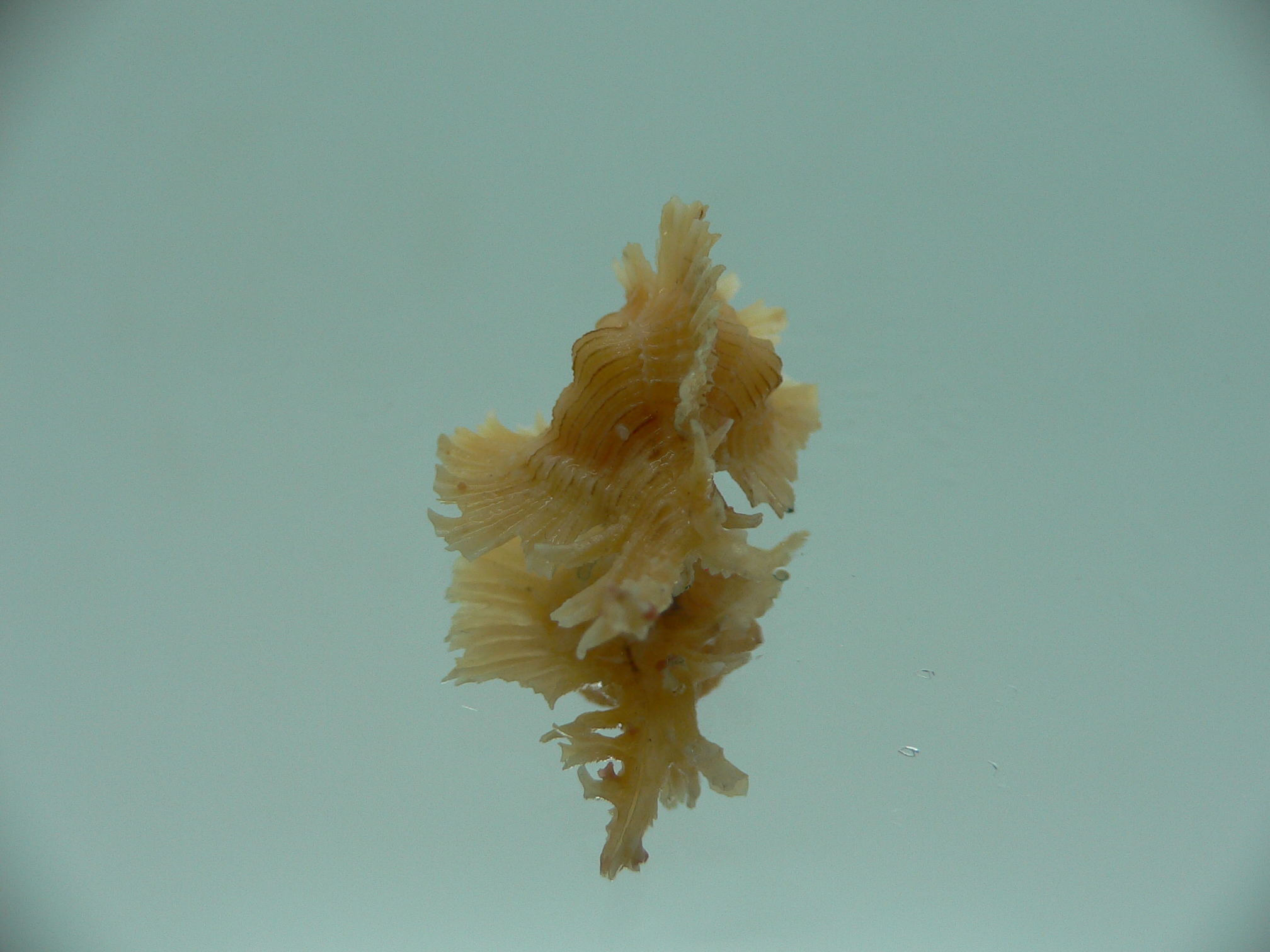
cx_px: 635
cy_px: 476
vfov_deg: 40.7
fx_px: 1284
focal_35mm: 35
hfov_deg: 52.6
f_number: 2.8
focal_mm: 4.6
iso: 80
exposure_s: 1/80
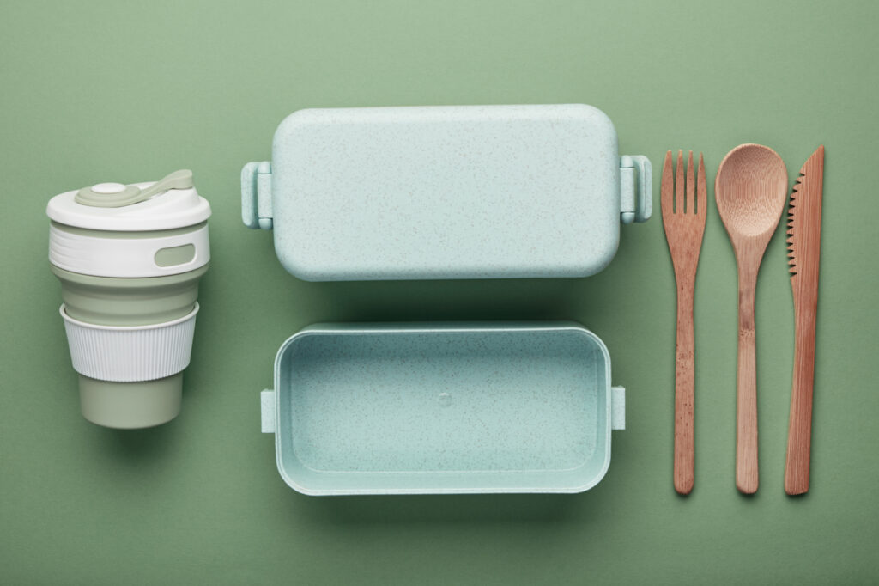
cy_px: 293
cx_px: 440
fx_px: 1440
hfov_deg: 33.9
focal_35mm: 59
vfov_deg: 23.0
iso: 200
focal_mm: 39
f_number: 11
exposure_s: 1/180
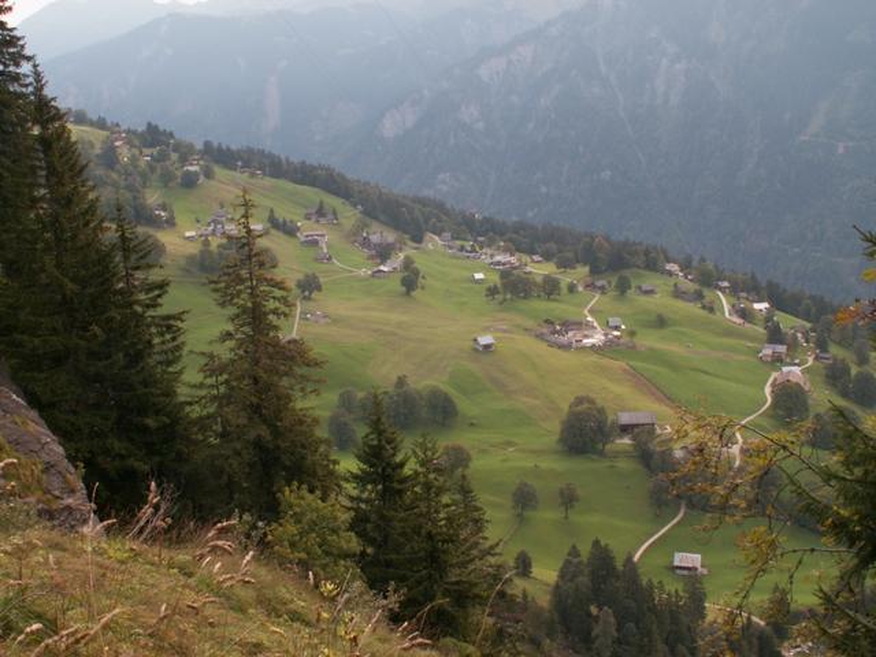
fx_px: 1012
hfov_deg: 46.8
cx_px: 438
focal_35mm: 40
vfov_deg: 36.0
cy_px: 328
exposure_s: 1/60
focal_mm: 6.6
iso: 50
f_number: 4
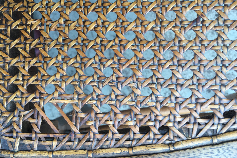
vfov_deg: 42.3
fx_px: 204
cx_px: 120
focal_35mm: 31
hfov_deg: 60.3
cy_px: 82
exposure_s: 1/100
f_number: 2.2
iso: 40
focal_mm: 4.15
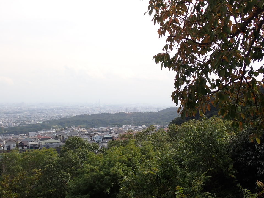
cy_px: 99
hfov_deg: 35.5
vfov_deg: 27.0
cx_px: 132
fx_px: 412
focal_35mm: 54
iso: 100
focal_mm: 9.65
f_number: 4.5
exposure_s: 1/250
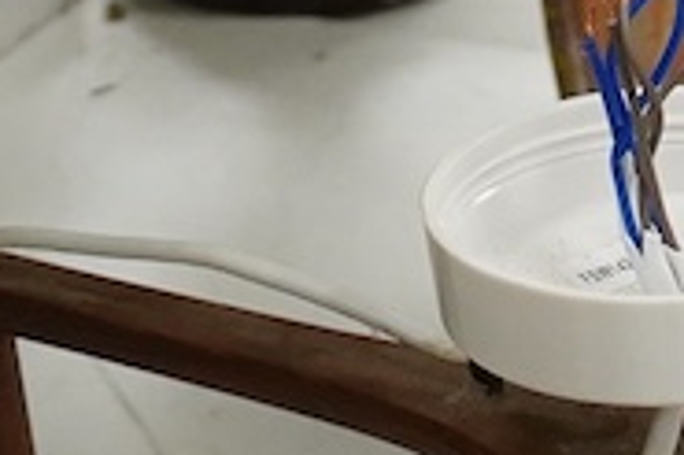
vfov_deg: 4.8
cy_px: 1335
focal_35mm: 274
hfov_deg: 7.5
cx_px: 649
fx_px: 5201
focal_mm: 30
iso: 2500
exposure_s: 1/160
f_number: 11
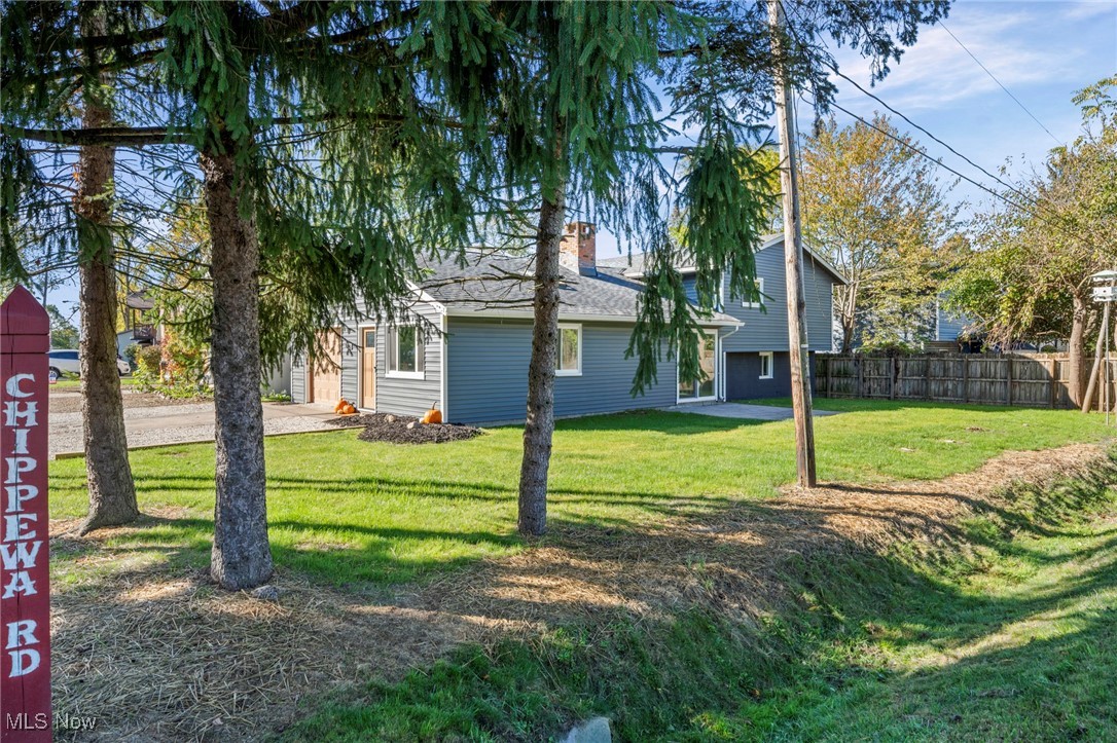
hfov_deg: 81.2
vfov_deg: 59.4
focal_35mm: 21
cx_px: 558
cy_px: 372
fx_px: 651
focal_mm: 21
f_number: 9
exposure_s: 1/50
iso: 250
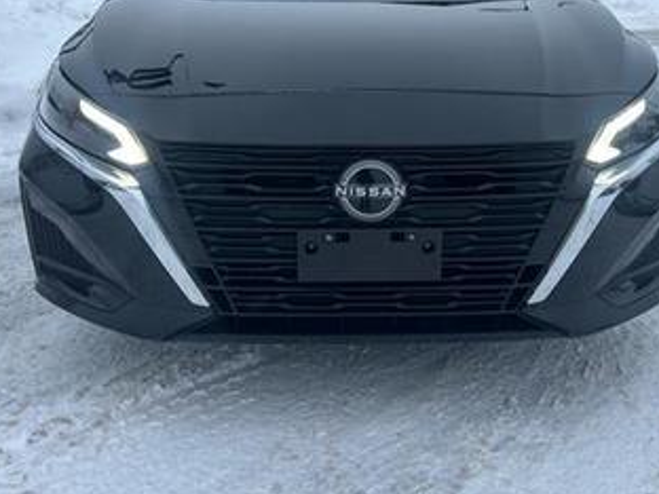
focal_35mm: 42
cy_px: 226
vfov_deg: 34.3
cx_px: 338
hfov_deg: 44.8
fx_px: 800
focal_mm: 5.7
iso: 50
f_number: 1.5
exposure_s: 1/410
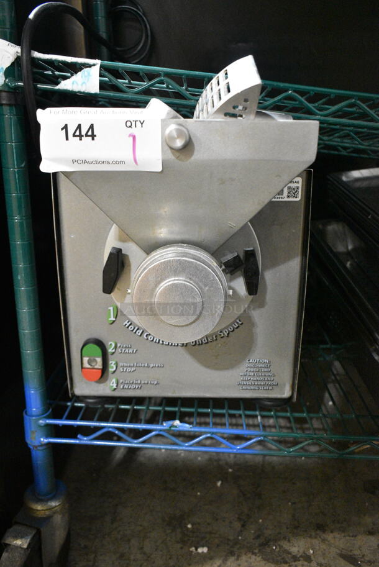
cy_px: 284
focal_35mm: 30
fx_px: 473
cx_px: 190
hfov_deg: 43.7
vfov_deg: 61.9
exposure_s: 1/160
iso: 6400
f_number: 5
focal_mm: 20
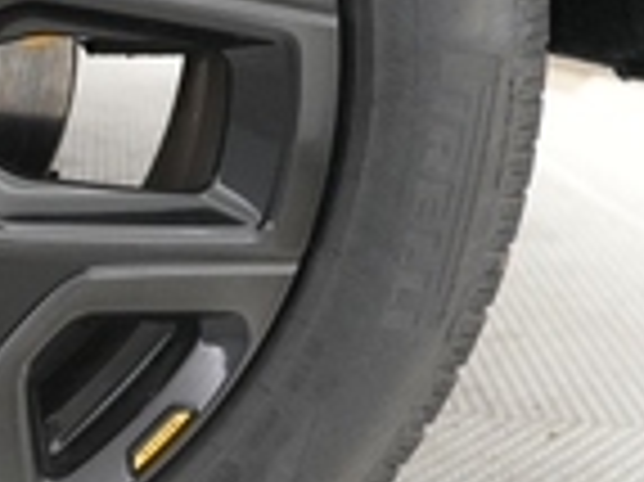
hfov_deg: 17.7
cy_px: 72
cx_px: -234
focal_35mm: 103
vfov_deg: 14.2
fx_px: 1915
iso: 6400
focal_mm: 24
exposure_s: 1/160
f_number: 2.8
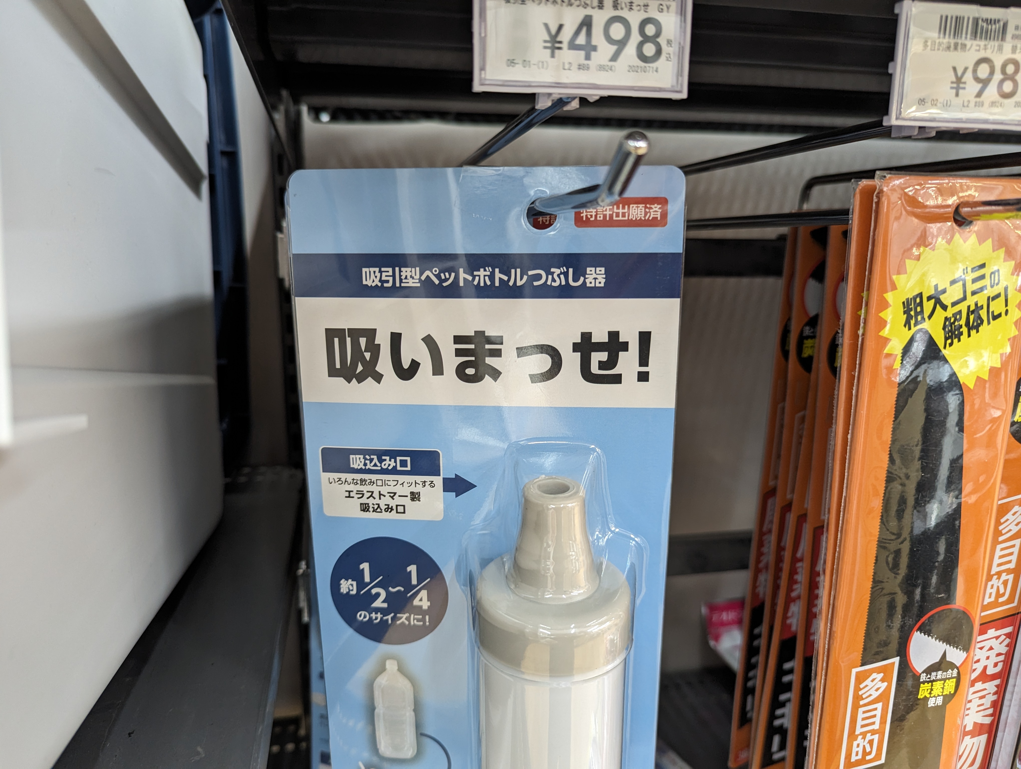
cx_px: 510
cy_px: 384
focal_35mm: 24
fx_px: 709
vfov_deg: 56.9
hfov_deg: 71.5
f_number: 1.85
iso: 202
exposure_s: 1/23.8
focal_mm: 6.81
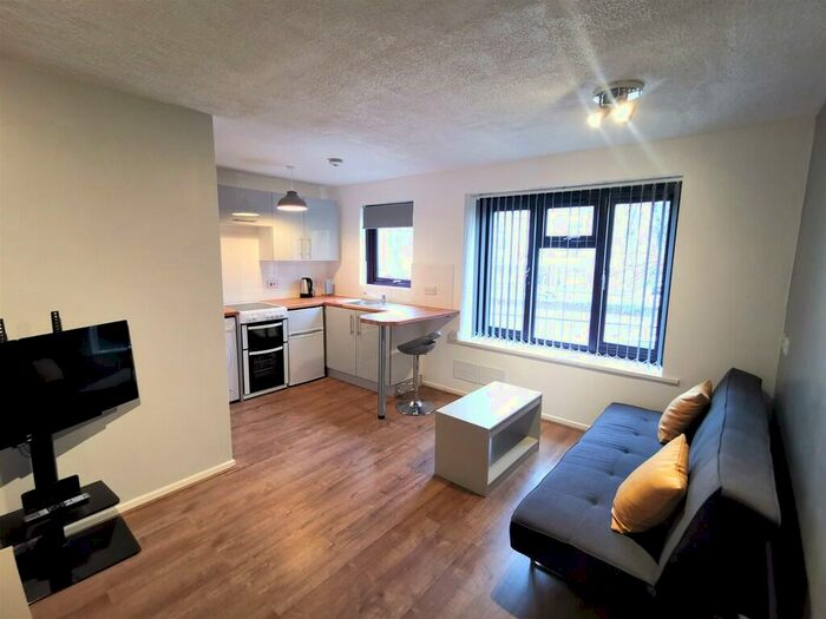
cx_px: 413
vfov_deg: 78.1
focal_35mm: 16
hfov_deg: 94.5
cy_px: 310
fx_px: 382
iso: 400
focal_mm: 3.95
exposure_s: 1/33.3
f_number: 2.2
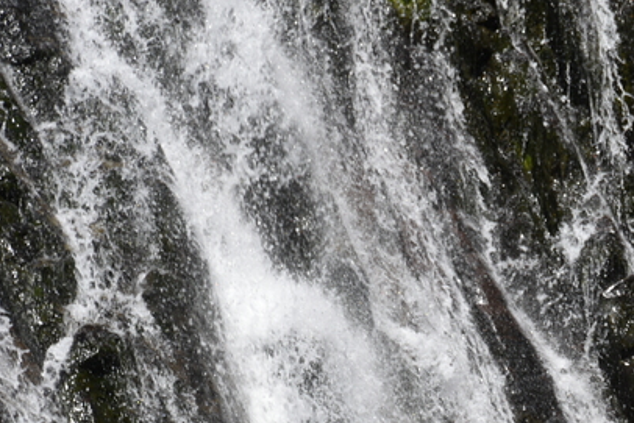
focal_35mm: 568
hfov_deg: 3.6
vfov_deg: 2.4
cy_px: 640
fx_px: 10006
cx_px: 853
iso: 100
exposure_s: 1/400
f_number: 8
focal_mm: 180
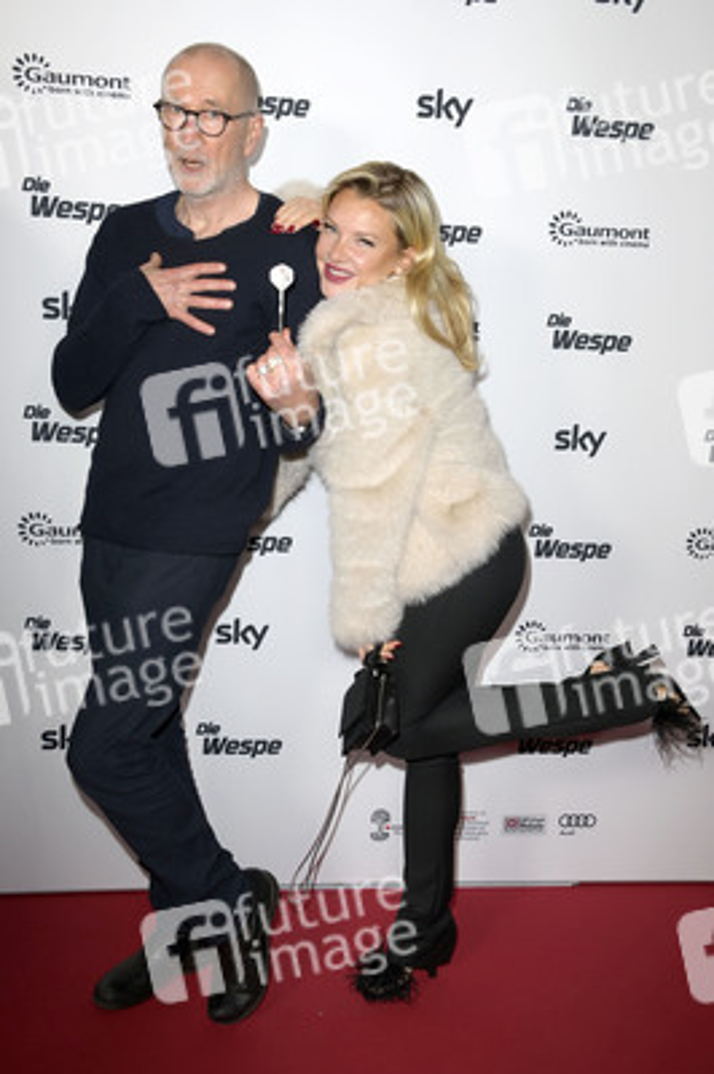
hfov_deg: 31.8
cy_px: 537
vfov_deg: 46.4
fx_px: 1252
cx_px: 357
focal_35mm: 42
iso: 400
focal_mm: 42
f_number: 5.6
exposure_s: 1/250
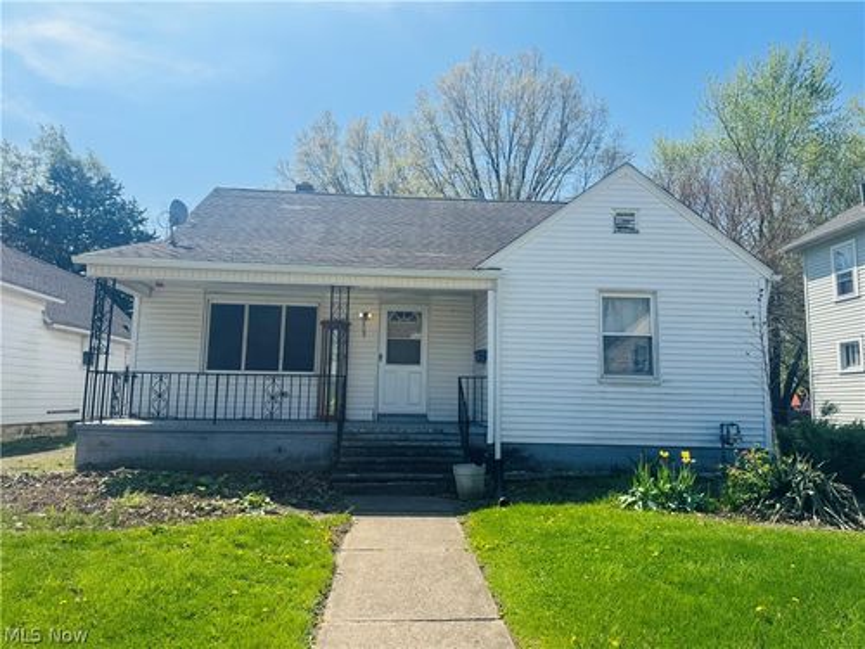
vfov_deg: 56.8
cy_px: 324
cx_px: 432
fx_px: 600
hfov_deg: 71.6
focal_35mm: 24
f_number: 1.78
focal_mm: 6.76
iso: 80
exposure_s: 1/4608
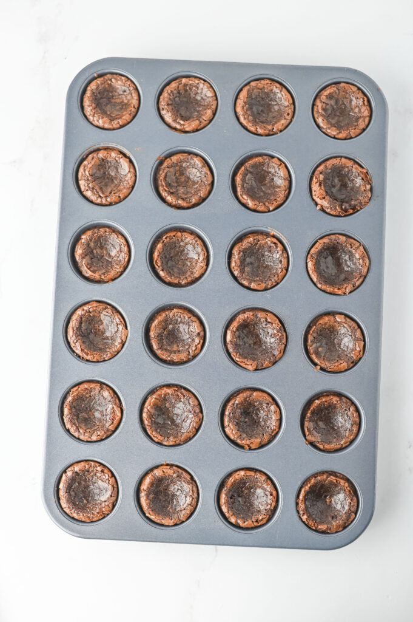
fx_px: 862
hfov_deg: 26.9
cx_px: 206
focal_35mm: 50
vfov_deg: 39.6
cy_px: 311
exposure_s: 1/160
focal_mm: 50
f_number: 3.5
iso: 400
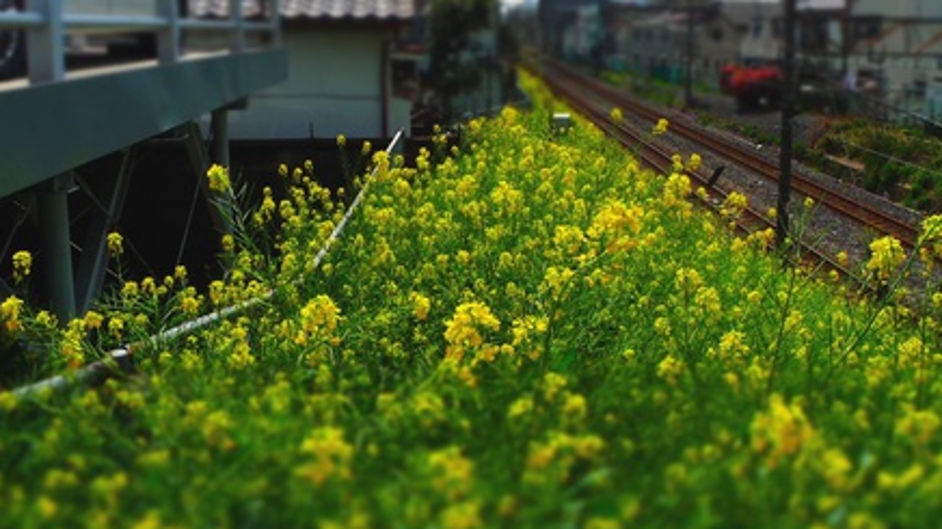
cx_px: 609
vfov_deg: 28.0
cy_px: 139
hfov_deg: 47.8
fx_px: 1049
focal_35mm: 42
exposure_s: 1/800
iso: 80
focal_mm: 5.1
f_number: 4
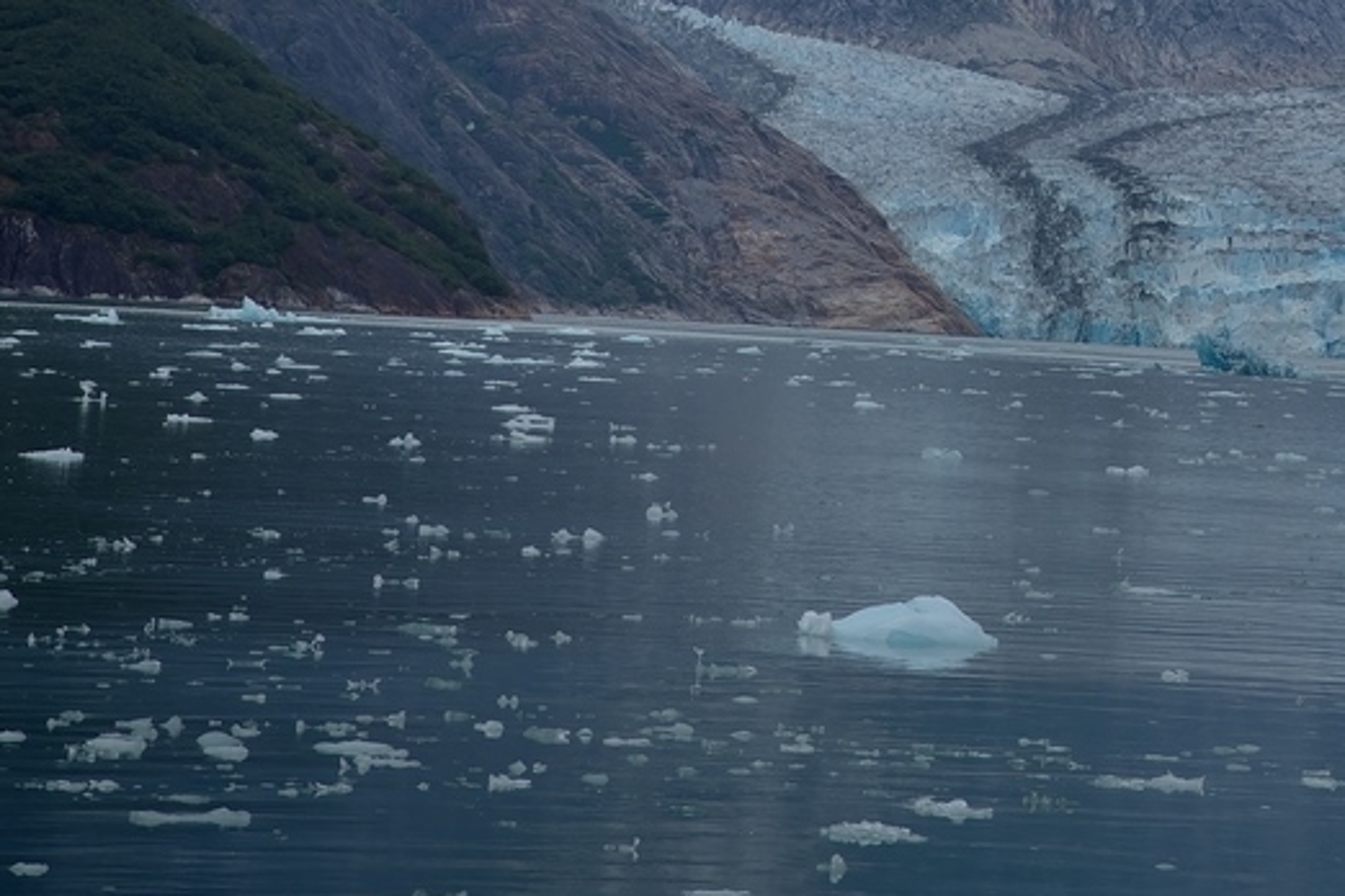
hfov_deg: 8.8
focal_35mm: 233
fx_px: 8704
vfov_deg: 5.9
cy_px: -162
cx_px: 1502
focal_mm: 95
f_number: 9
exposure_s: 1/320
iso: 100
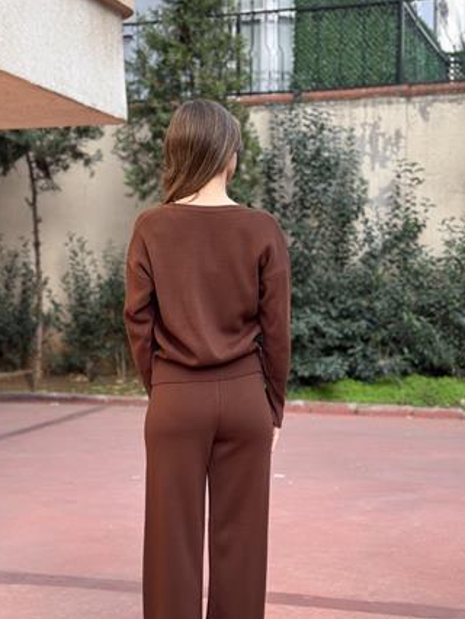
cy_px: 374
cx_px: 205
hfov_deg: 24.4
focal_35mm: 60
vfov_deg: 32.1
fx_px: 1074
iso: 64
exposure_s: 1/370
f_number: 1.78
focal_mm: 6.76
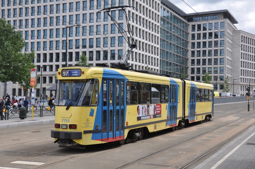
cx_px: 128
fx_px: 340
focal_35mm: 48
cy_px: 84
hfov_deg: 41.2
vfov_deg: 28.0
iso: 200
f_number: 8
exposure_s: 1/250
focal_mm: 32
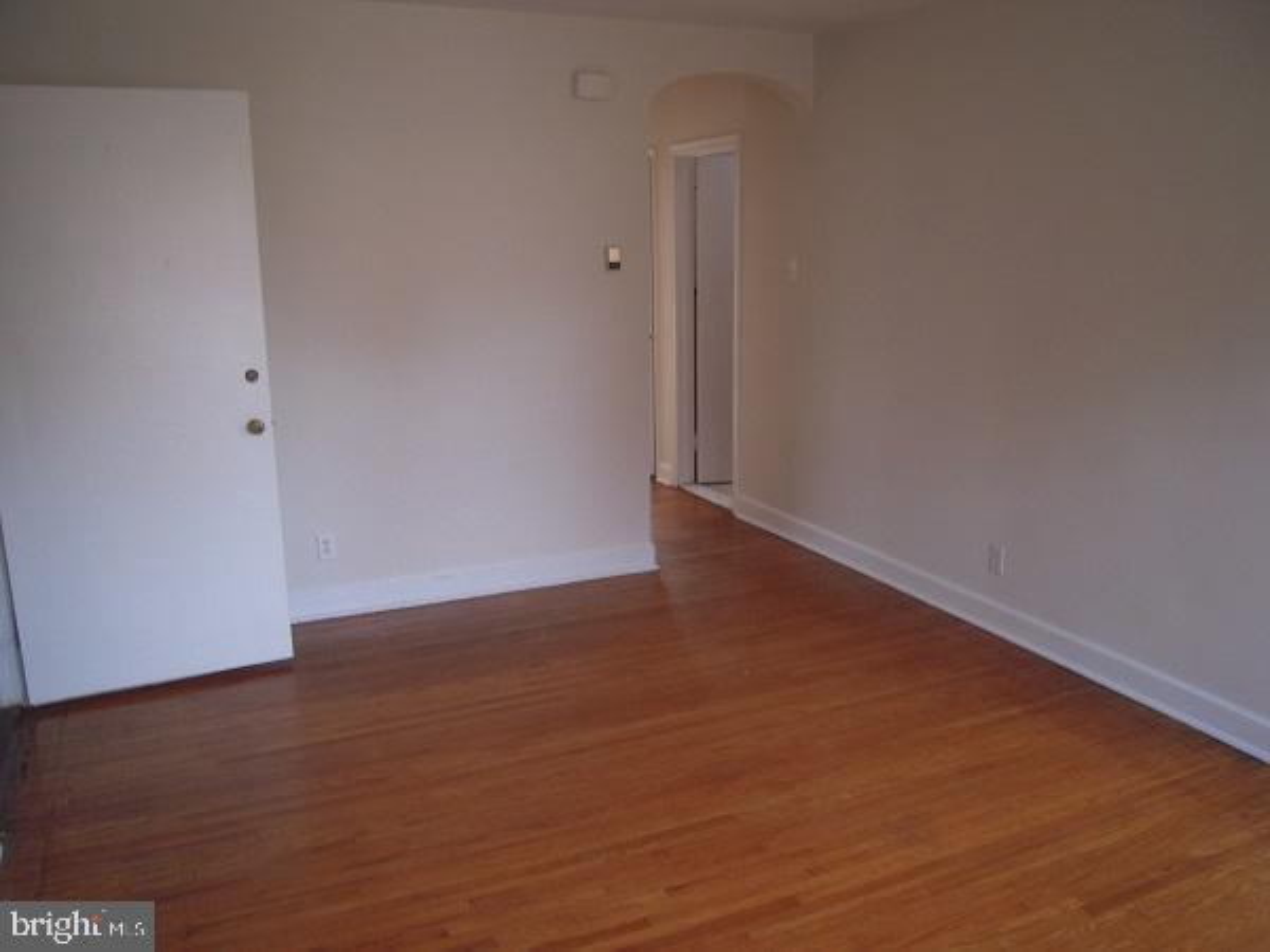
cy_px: 476
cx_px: 635
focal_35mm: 28
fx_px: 1027
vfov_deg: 49.7
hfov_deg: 63.4
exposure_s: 1/30
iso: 200
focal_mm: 5
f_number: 2.7
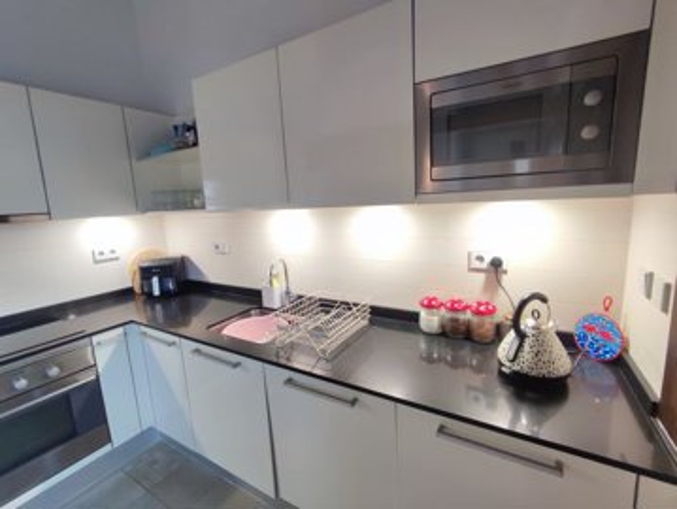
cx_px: 338
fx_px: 313
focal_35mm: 16
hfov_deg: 94.4
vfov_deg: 78.2
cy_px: 254
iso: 93
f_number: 2.2
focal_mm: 1.65
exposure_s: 1/33
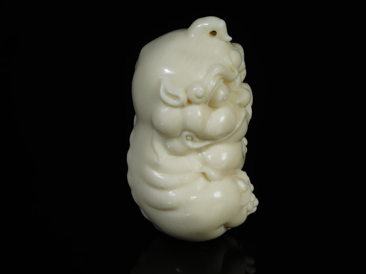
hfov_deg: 12.8
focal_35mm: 154
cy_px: 137
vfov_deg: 9.6
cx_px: 201
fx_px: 1628
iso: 100
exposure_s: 1/160
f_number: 20
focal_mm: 95
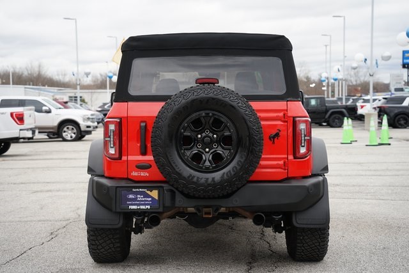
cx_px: 204
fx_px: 807
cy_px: 136
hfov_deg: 28.4
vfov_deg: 19.2
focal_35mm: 71
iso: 100
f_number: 5
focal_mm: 71
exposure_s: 1/100
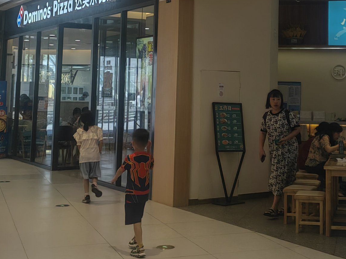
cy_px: 34
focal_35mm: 64
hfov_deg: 29.8
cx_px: 254
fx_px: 640
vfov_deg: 22.5
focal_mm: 5.53
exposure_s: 1/526
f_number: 1.8
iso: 50
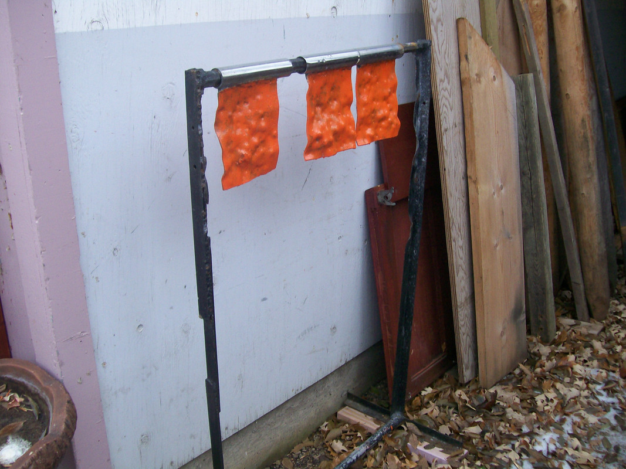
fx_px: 651
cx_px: 313
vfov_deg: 39.6
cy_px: 234
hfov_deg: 51.4
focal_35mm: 36
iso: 99
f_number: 2.7
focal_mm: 6
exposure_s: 1/32
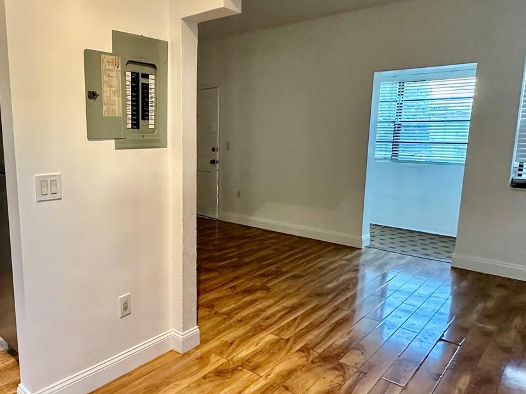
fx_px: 410
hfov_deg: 63.9
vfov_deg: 51.3
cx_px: 181
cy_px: 198
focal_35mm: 27
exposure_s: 1/120
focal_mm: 2.22
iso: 320
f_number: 2.2
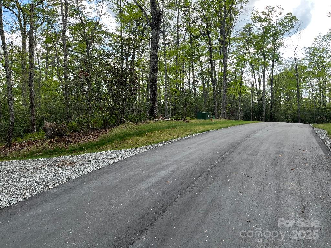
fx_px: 249
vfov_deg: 53.1
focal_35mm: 26
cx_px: 166
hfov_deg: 67.3
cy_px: 124
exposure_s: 1/390
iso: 50
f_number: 1.6
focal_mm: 5.1
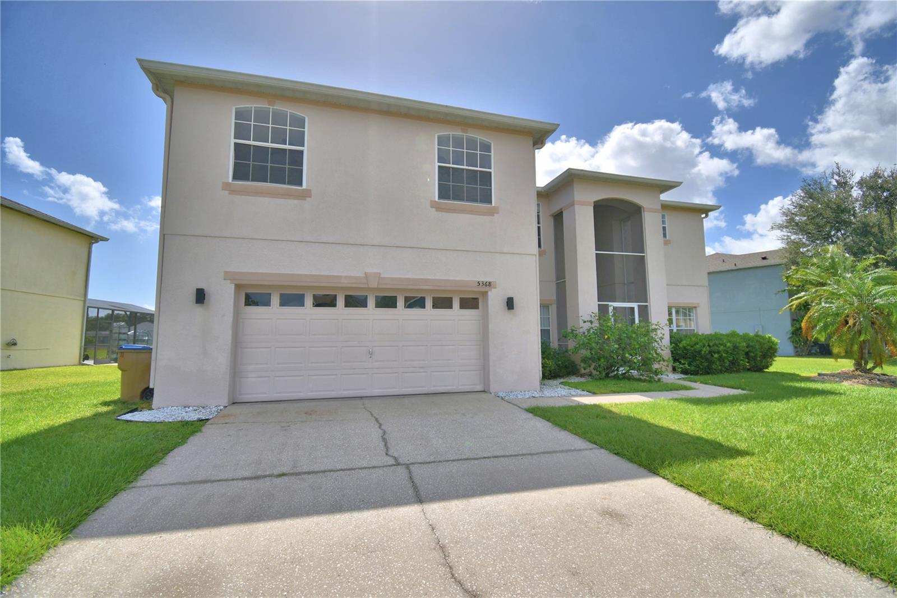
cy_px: 299
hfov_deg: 100.4
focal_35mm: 15
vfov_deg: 77.3
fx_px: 374
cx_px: 448
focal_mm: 10
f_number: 4.5
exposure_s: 1/1600
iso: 100
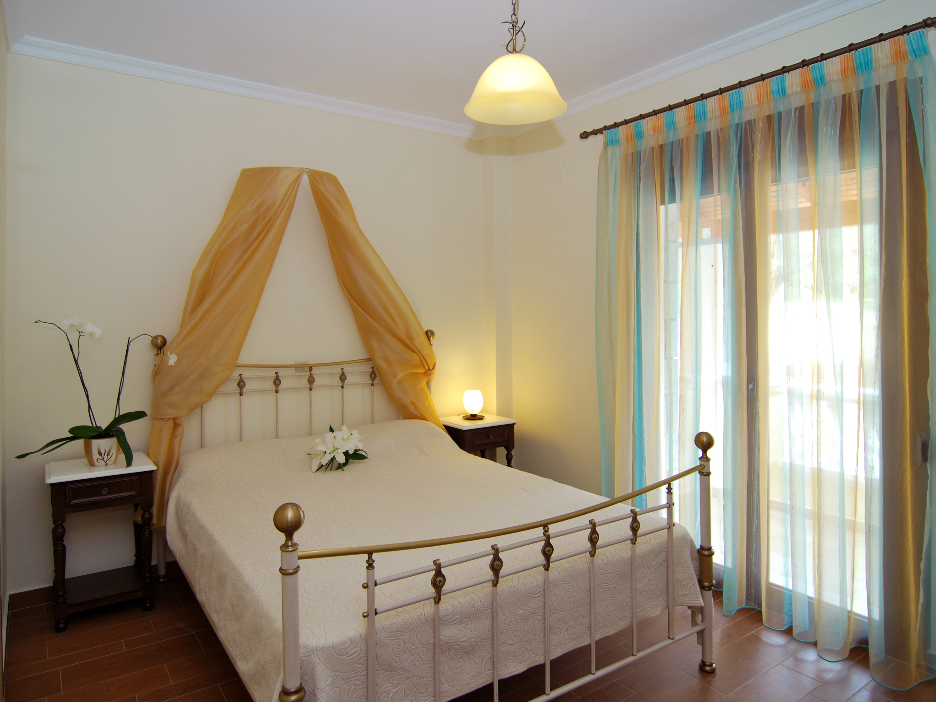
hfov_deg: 77.5
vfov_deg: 62.1
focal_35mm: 22
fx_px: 583
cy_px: 351
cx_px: 449
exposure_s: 1/25
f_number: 4
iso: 100
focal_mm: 13
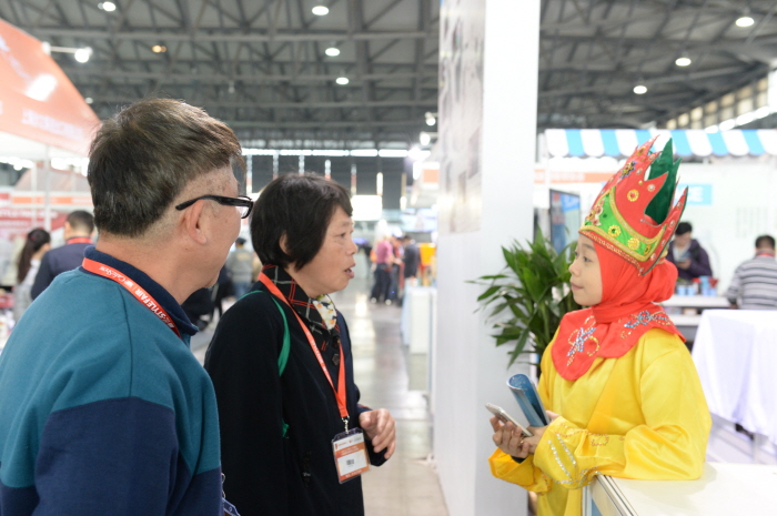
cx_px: 388
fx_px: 1078
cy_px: 258
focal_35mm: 50
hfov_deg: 39.6
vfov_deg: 26.9
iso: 2500
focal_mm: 50
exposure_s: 1/60
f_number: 5.6
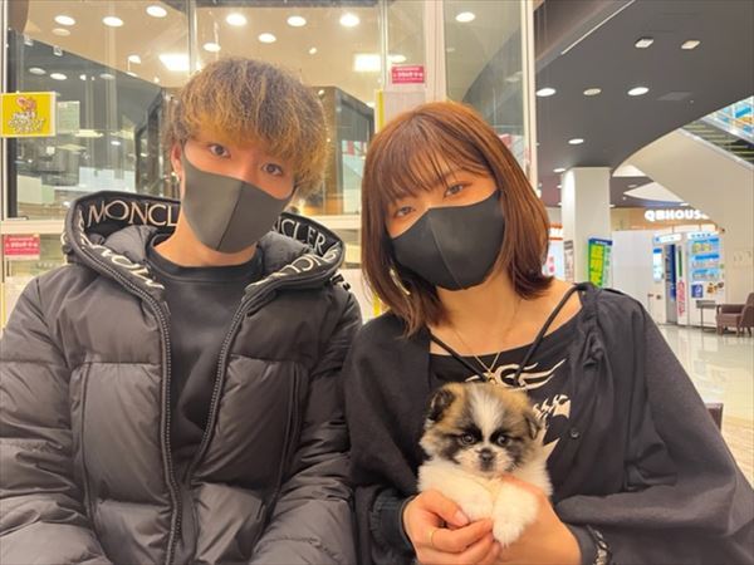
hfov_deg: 67.3
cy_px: 282
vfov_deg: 53.1
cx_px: 377
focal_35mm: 26
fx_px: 566
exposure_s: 1/60
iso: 200
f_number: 1.6
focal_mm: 5.1
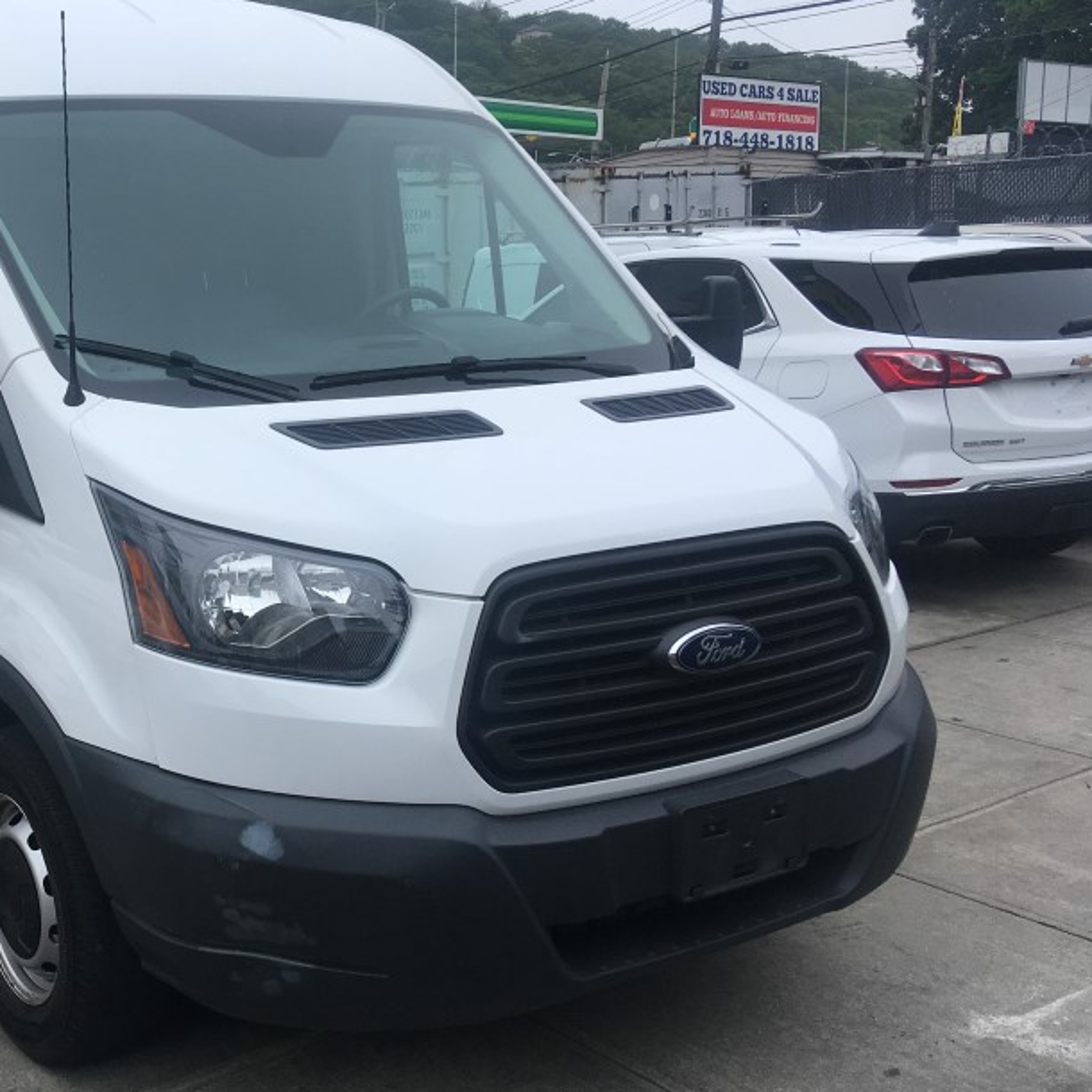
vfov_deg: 39.2
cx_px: 184
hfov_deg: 37.5
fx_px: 1535
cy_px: 526
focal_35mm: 43
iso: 25
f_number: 2.2
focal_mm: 4.15
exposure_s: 1/1183
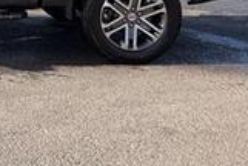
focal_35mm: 78
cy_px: -46
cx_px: -63
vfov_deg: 16.6
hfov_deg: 23.3
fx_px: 538
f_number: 1.78
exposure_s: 1/3425
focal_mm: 6.76
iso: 80
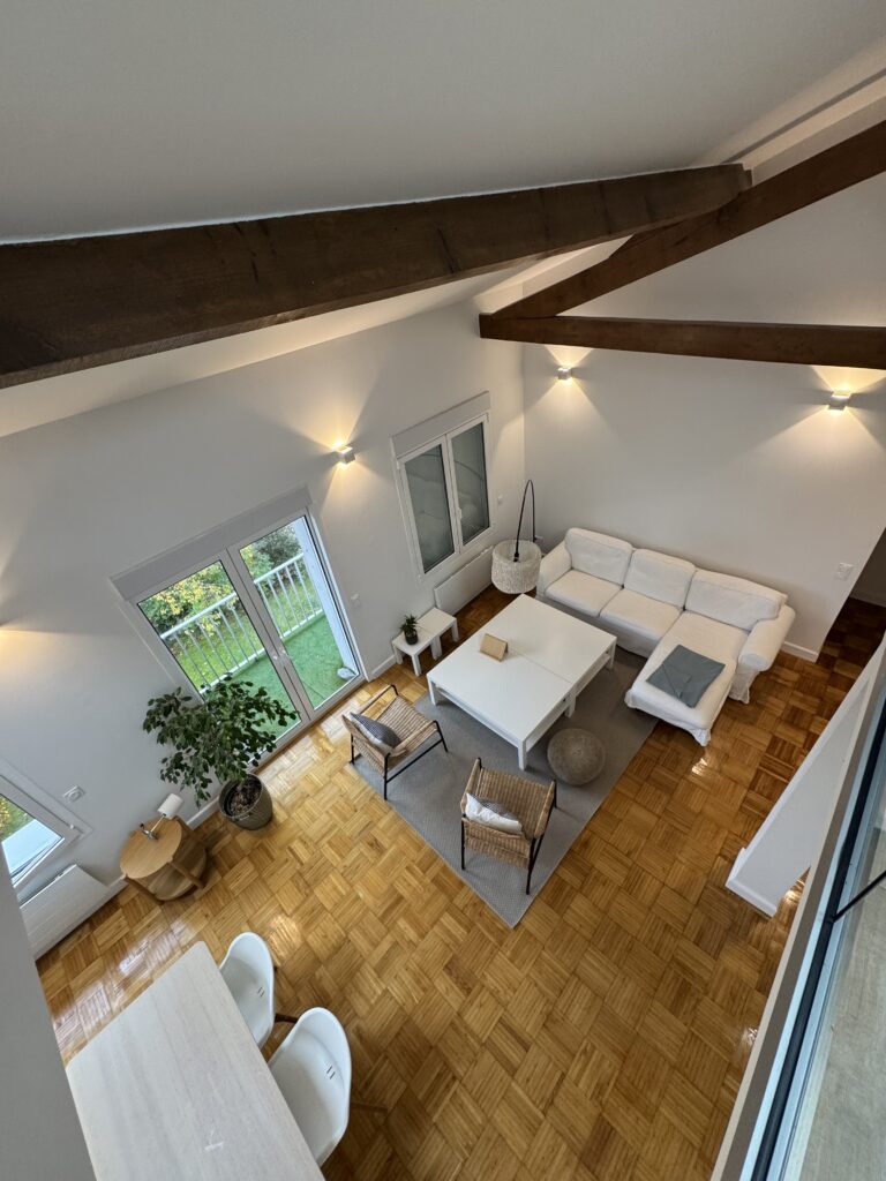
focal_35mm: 14
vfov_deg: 102.1
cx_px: 443
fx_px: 478
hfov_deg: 85.7
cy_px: 590
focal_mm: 2.22
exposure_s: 1/100
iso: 160
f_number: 2.2
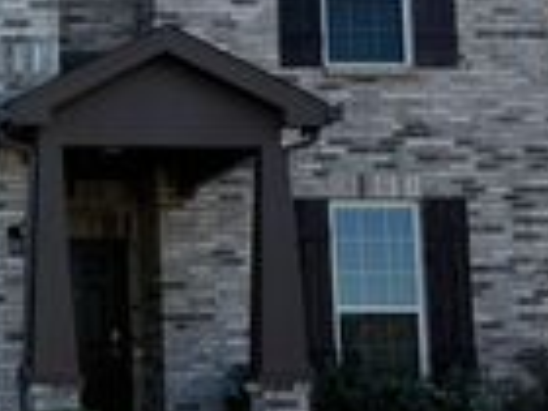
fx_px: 1361
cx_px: -74
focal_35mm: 86
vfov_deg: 17.2
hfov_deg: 21.4
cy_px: 194
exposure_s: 1/4975
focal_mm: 6.76
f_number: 1.78
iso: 100
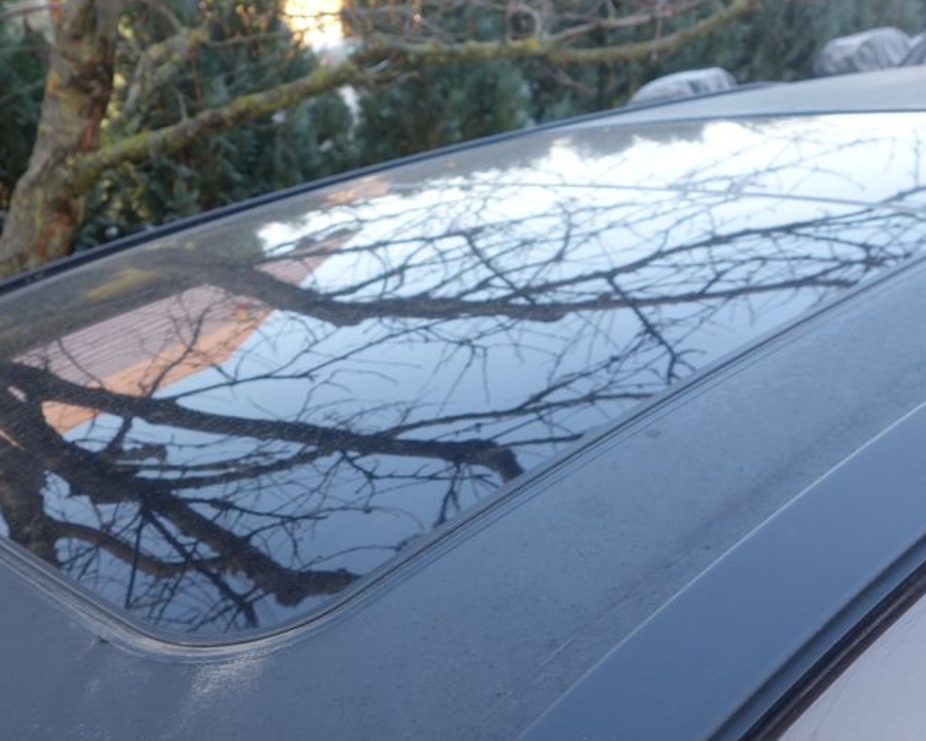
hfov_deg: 43.8
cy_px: 482
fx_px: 1151
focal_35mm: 42
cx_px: 423
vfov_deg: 35.4
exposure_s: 1/25
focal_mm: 10.4
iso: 125
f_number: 4.5
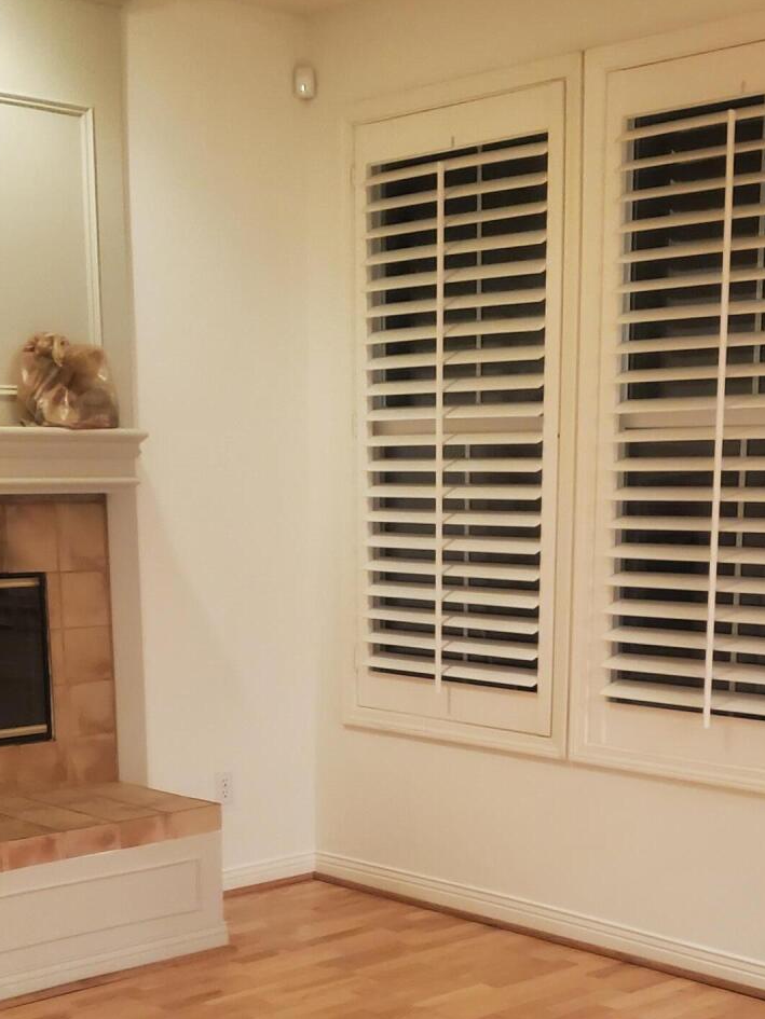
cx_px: 378
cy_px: 789
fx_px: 1620
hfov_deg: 26.6
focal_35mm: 55
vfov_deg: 34.1
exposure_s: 1/40
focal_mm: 4.3
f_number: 1.5
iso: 400
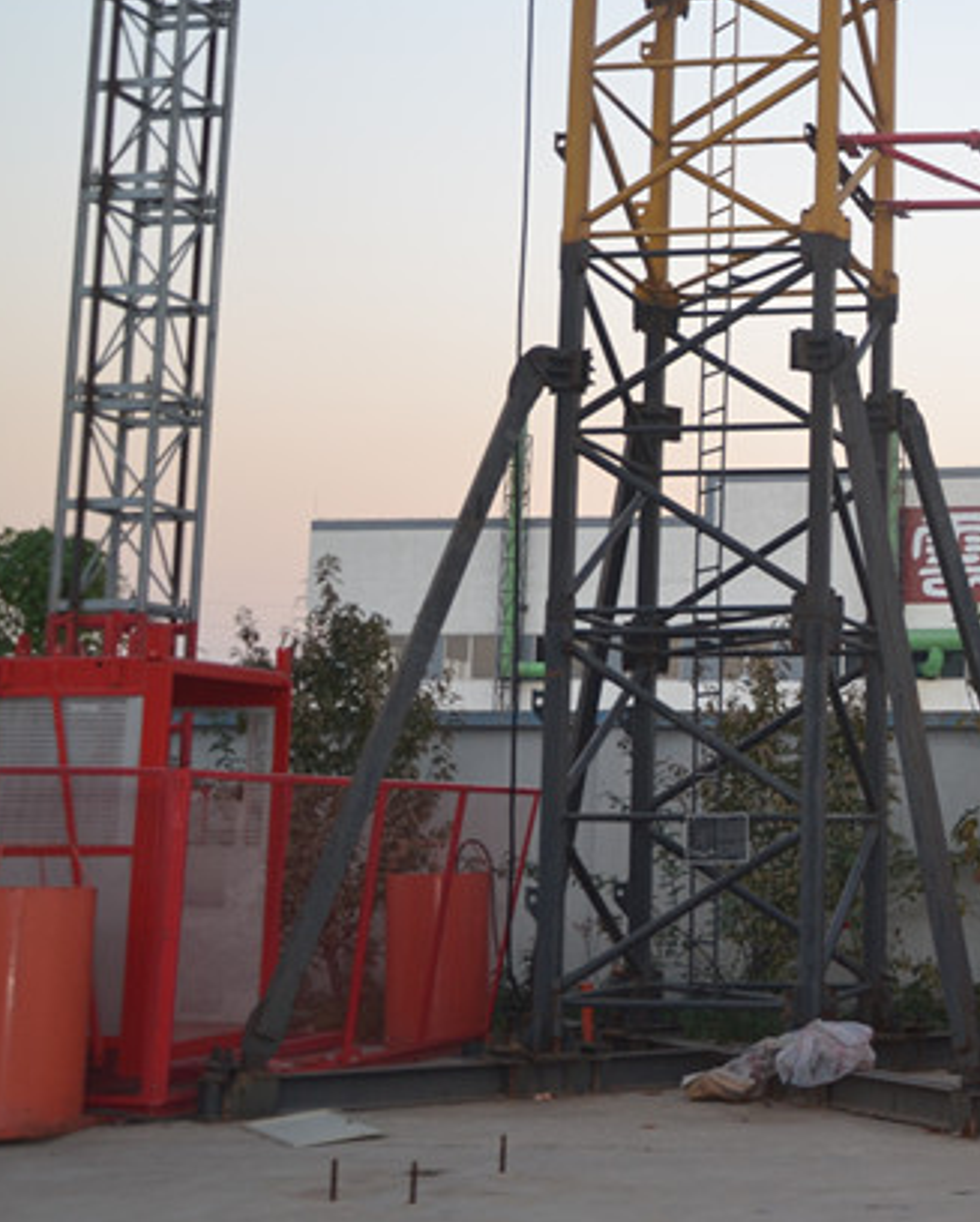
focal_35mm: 58
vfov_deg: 32.4
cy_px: 517
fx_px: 2098
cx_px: 1133
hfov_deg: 24.2
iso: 200
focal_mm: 21
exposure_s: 1/30
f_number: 3.8
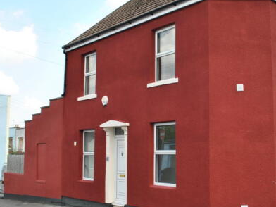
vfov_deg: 30.3
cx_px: 185
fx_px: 383
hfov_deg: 39.2
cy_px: 104
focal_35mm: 48
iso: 100
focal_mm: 20
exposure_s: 1/200
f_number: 6.3
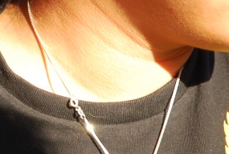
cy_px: -20
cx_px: -71
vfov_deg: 1.5
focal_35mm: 893
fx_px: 5688
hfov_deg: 2.3
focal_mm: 105
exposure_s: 1/125
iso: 200
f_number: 5.6
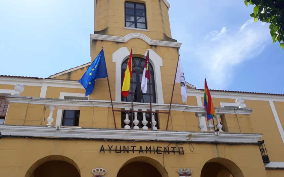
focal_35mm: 29
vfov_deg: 43.1
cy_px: 97
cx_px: 140
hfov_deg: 64.7
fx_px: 224
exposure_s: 1/1597
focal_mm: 3.71
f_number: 1.7
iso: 40
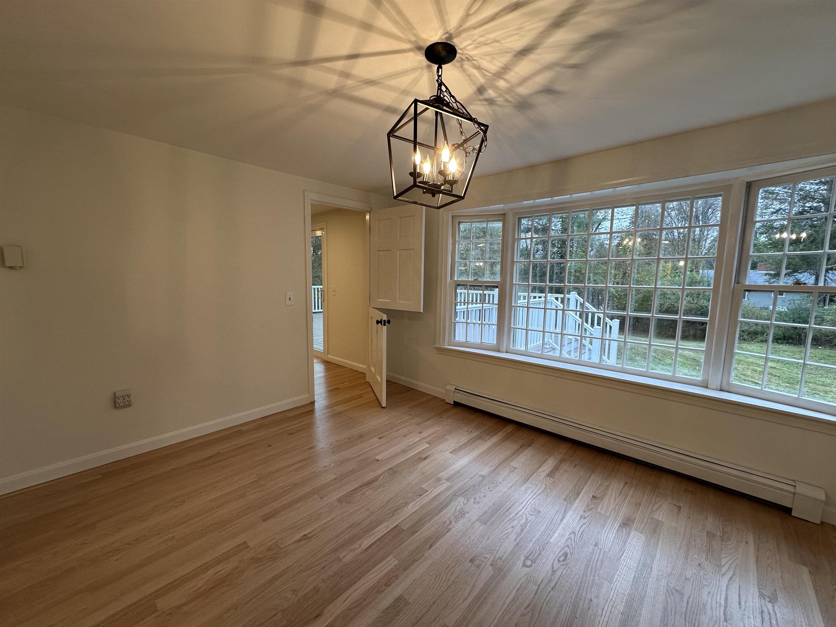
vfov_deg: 85.7
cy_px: 314
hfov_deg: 102.1
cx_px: 418
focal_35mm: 14
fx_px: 338
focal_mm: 2.22
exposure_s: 1/120
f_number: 2.2
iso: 160
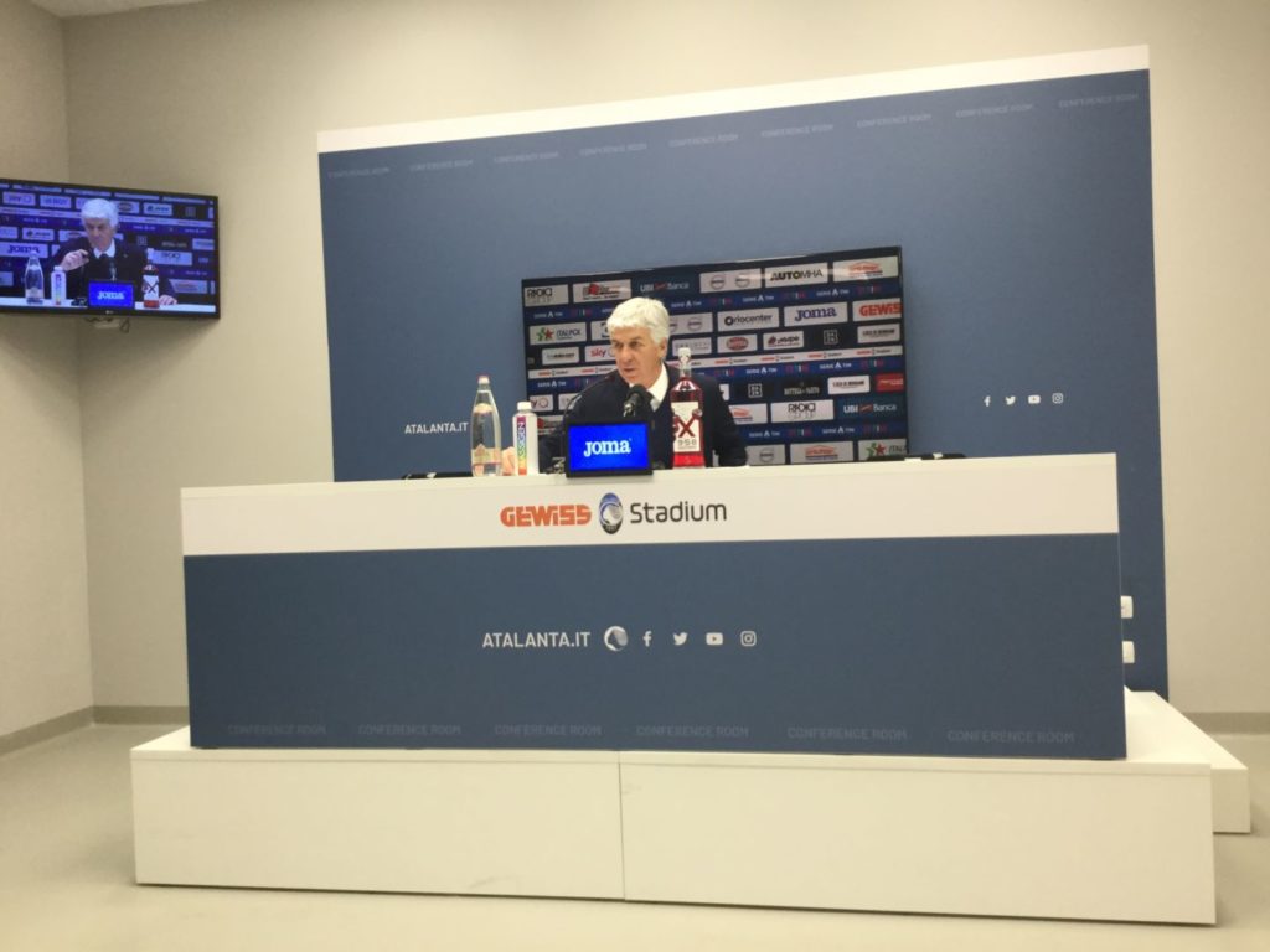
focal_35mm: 31
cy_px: 476
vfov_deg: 45.4
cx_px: 635
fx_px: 1137
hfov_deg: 58.4
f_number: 2.4
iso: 50
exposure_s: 1/33
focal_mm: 3.3
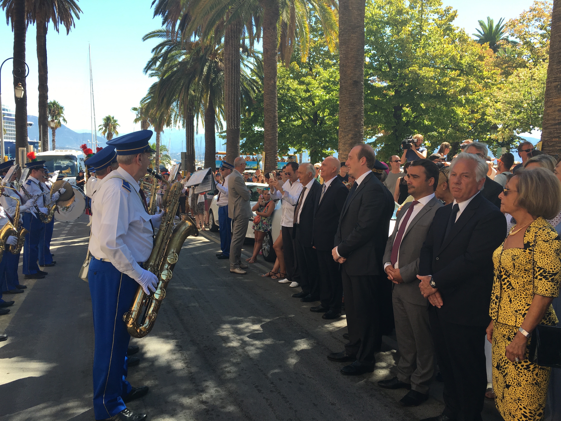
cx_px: 280
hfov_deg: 61.7
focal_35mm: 29
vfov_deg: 48.2
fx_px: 470
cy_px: 210
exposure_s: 1/398
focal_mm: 4.15
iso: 25
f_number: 2.2
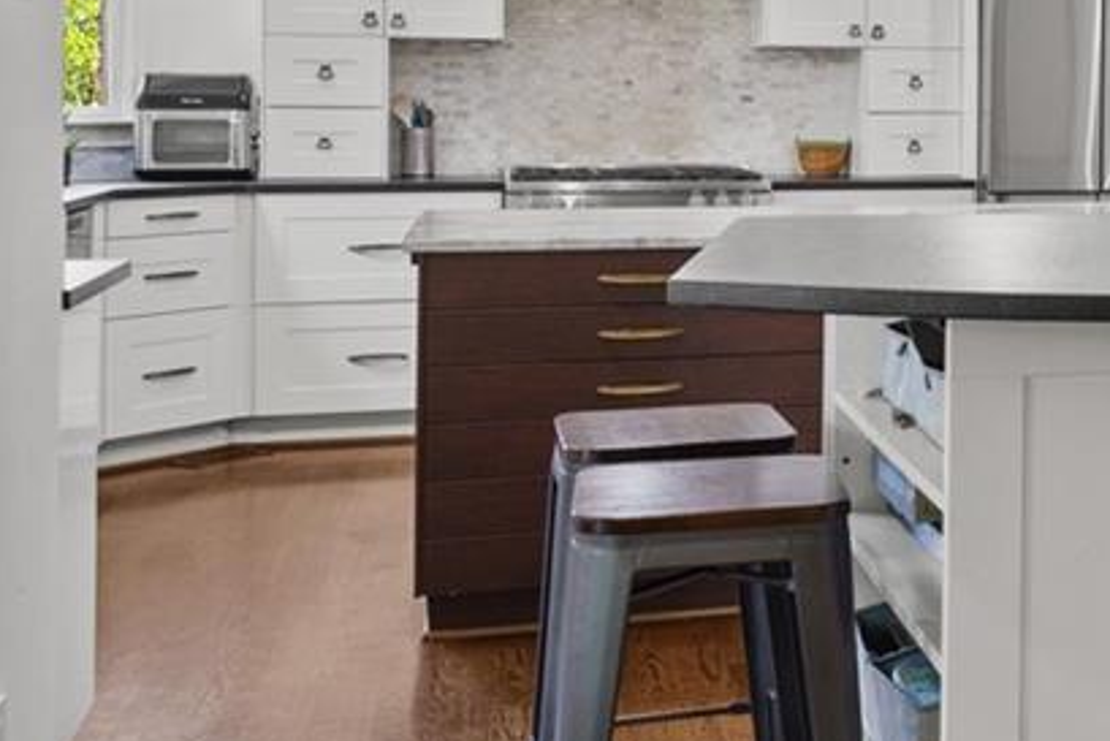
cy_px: 98
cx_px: 1248
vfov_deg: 22.2
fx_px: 1851
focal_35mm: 60
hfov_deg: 29.7
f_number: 6.3
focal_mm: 24
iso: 1250
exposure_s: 1/20
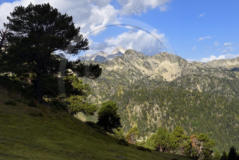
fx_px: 345
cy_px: 80
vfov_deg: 26.0
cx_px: 120
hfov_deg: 38.2
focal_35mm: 52
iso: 200
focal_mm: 52
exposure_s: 1/500
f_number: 9
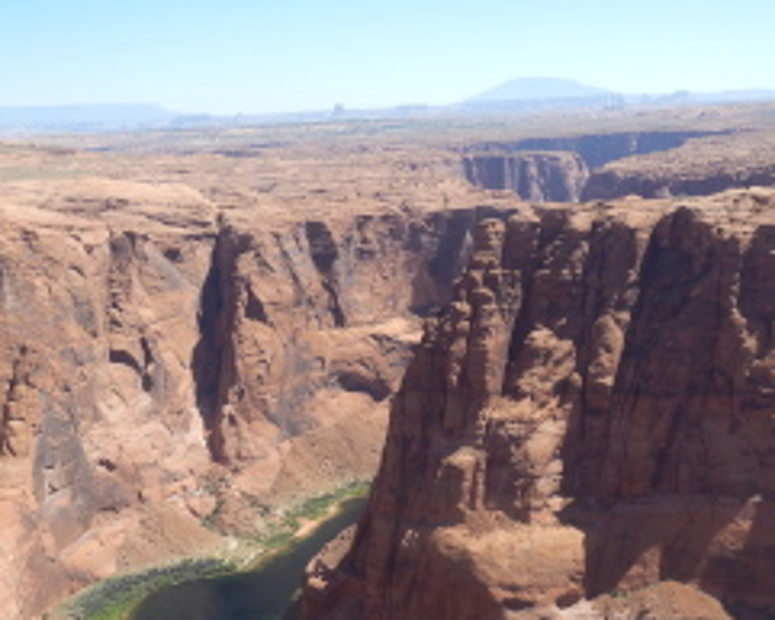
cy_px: 508
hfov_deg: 36.6
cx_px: 370
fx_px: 1170
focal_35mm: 51
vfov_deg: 29.0
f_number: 3.9
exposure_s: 1/800
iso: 125
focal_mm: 5
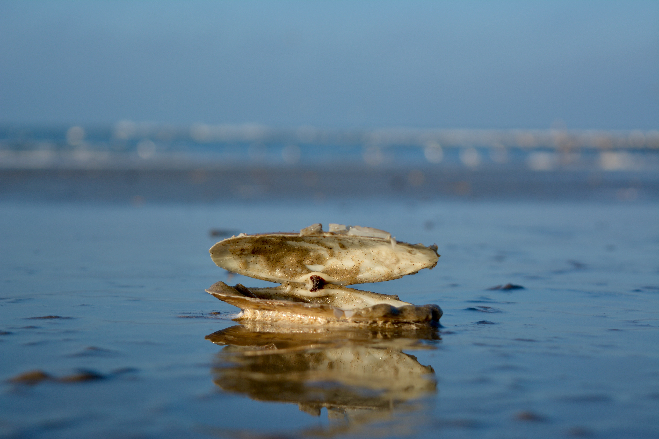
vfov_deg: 16.6
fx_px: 1510
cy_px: 220
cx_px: 330
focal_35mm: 82
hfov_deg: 24.6
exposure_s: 1/500
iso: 160
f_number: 5.6
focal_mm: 55
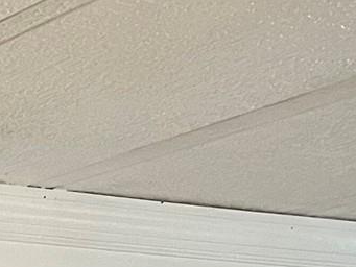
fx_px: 1605
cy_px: 516
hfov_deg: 11.2
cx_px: -403
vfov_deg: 9.0
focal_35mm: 156
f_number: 1.6
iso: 200
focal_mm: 5.1
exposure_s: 1/60
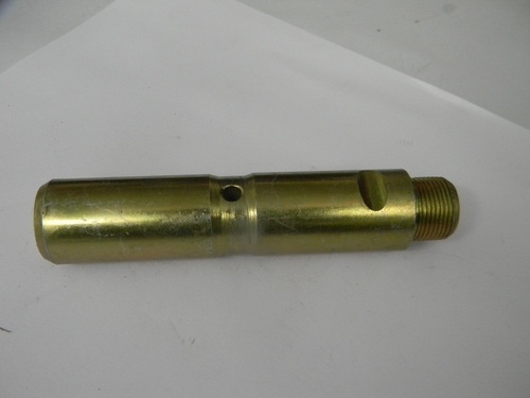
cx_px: 265
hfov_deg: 51.4
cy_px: 199
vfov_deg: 39.7
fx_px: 551
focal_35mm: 36
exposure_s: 1/28.6
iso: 400
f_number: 3.7
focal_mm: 6.4
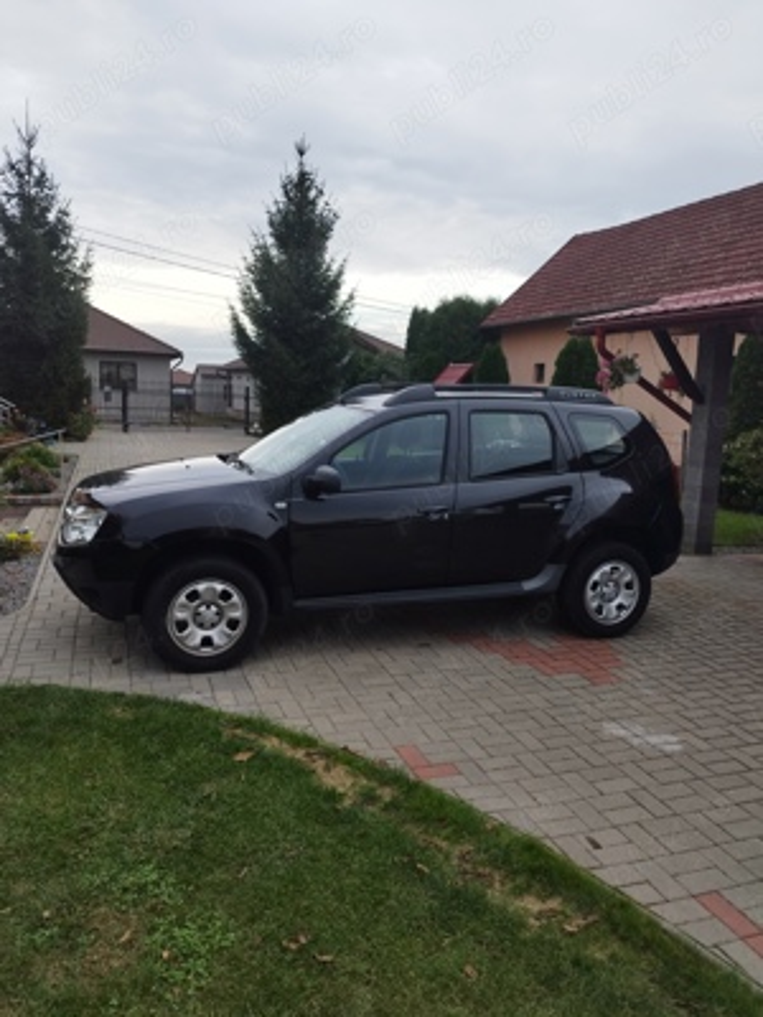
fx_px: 735
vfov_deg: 69.4
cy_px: 508
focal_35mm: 25
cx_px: 382
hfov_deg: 54.9
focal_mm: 5.95
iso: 50
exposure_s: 1/245
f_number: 1.89
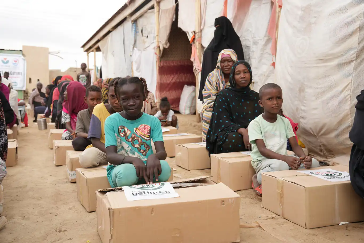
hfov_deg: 50.7
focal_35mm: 38
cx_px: 182
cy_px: 122
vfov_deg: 35.0
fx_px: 384
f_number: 5.6
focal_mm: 38
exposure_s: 1/160
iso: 100
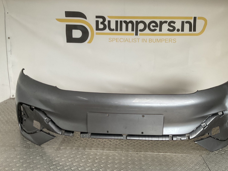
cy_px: 83
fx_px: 211
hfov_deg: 56.7
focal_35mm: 32
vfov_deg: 44.2
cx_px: 124
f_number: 1.8
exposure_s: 1/60
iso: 50
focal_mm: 3
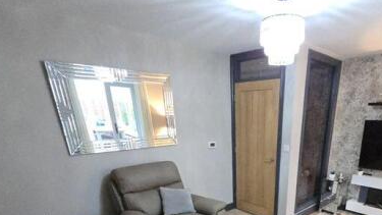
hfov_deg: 78.8
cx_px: 251
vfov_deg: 43.4
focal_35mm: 22
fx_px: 223
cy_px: 220
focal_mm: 2.2
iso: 1000
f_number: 2.2
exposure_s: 1/50
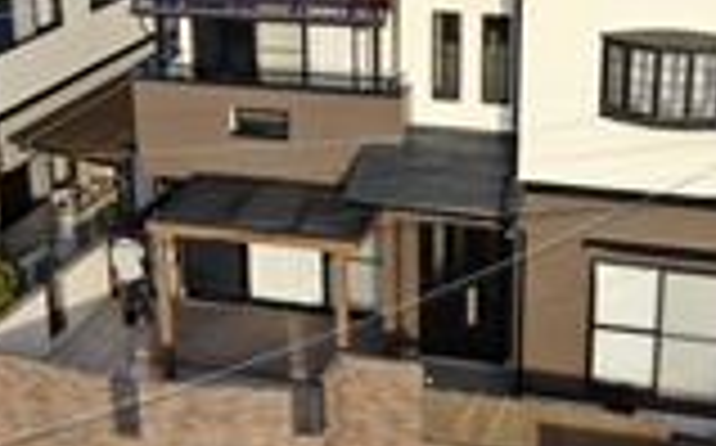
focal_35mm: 70
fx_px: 1364
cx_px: 392
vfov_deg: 18.5
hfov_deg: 29.4
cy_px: 149
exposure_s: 1/400
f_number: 3.1
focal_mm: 5.22
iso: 100
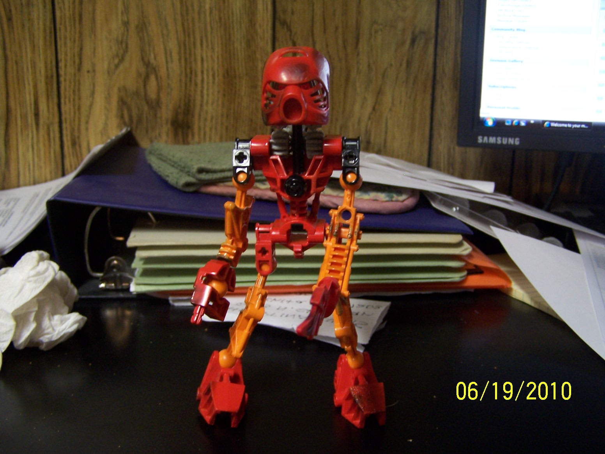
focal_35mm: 38
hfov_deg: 49.0
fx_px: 664
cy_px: 227
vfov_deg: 37.7
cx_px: 302
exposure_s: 1/8
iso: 140
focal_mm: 6.3
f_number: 2.8
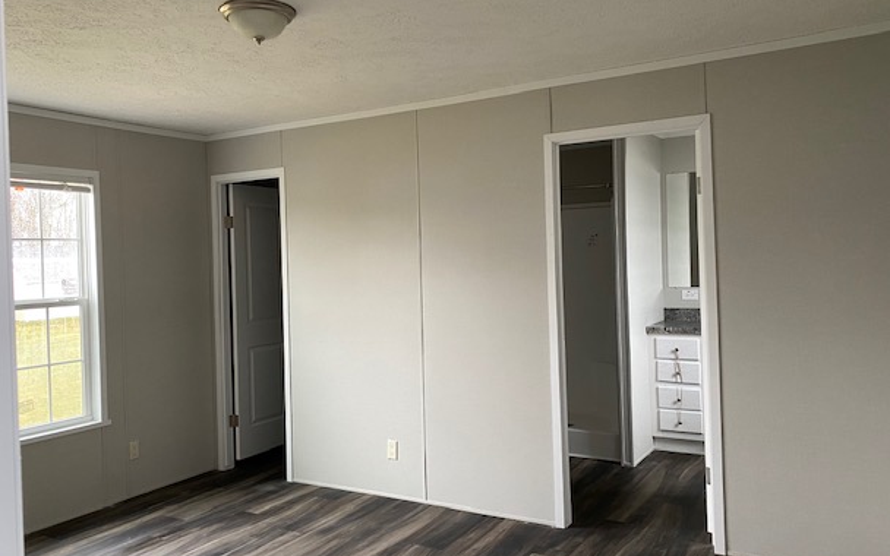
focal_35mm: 29
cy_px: 271
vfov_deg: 43.1
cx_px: 457
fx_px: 703
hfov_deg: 64.6
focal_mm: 4.25
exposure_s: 1/60
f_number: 1.8
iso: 250
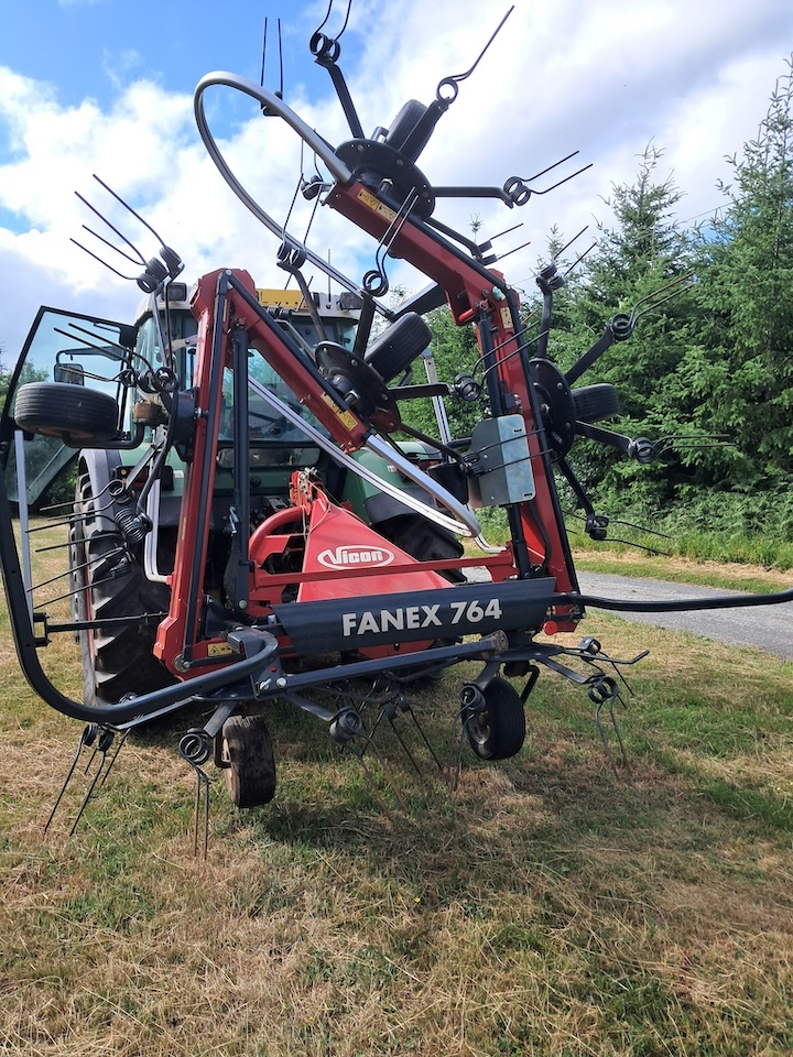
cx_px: 396
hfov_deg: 51.4
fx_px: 825
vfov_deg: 65.3
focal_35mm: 27
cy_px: 528
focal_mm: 4
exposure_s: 1/454
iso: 50
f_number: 1.8
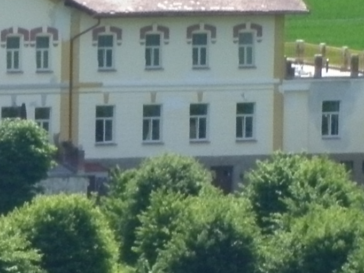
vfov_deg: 2.3
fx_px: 6705
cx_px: -109
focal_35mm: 638
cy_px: 123
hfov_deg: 3.1
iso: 80
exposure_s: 1/200
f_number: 6.2
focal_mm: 20
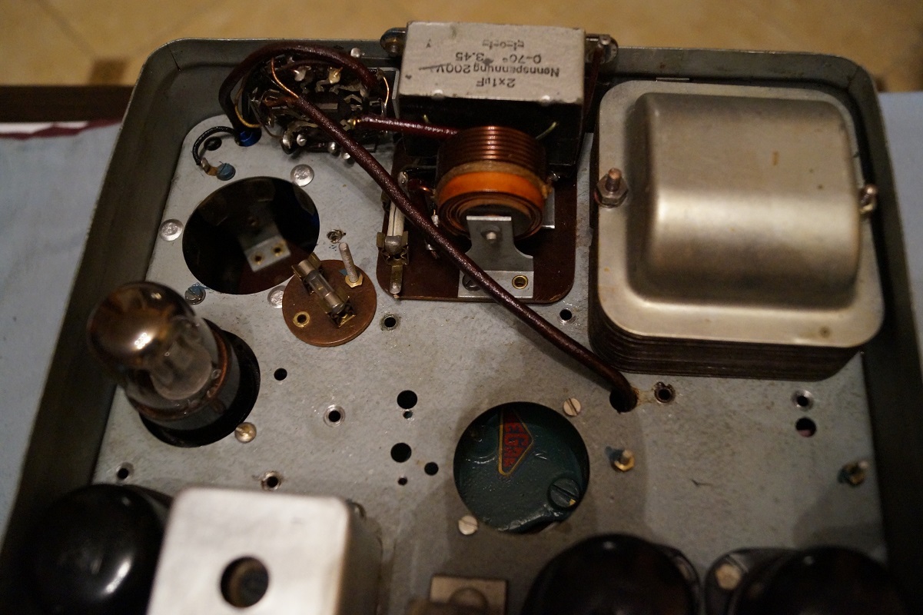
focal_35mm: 33
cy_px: 308
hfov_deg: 57.2
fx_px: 846
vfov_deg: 39.9
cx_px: 462
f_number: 4
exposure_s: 1/50
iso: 3200
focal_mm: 22
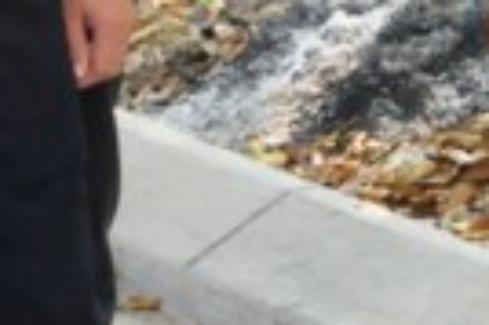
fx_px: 6539
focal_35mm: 482
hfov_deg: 4.2
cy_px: -201
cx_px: 1022
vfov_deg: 2.8
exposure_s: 1/250
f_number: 13
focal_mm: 42
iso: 1600
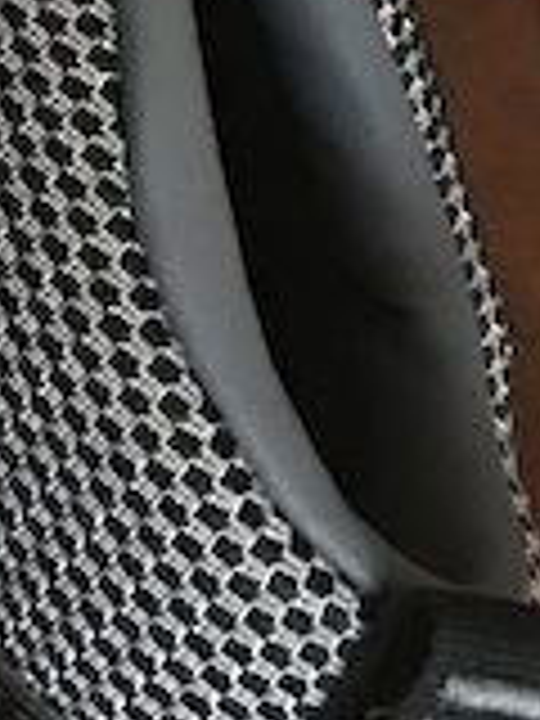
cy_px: -428
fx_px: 3016
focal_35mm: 145
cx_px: -662
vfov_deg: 12.8
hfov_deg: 9.4
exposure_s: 1/4
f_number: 2.2
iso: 80
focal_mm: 4.15
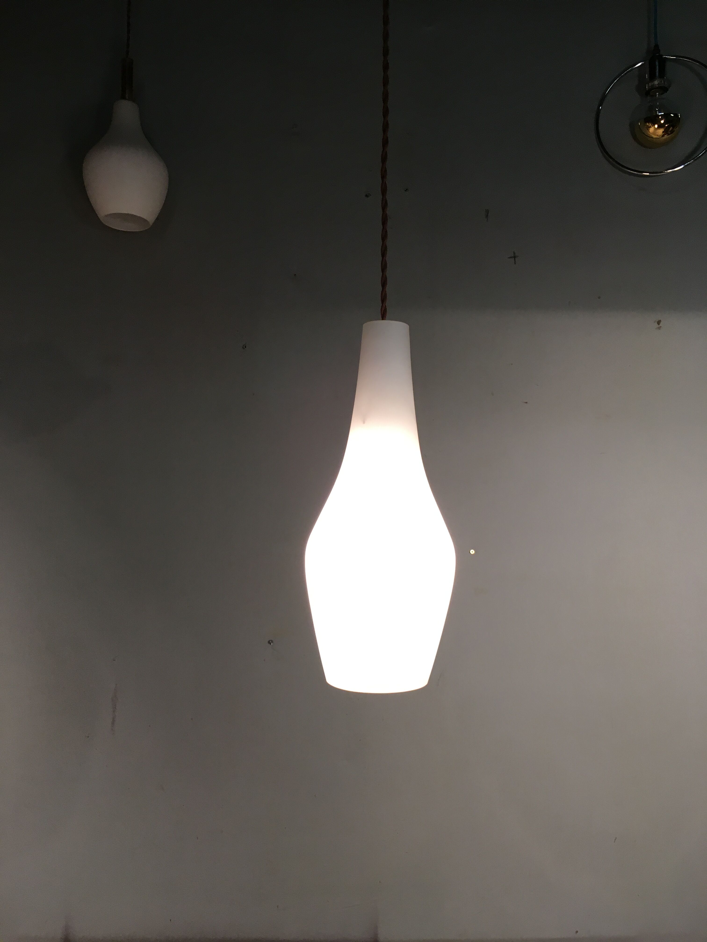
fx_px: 790
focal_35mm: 29
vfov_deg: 61.7
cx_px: 354
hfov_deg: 48.2
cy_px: 471
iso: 32
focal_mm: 4.15
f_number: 2.2
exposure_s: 1/33
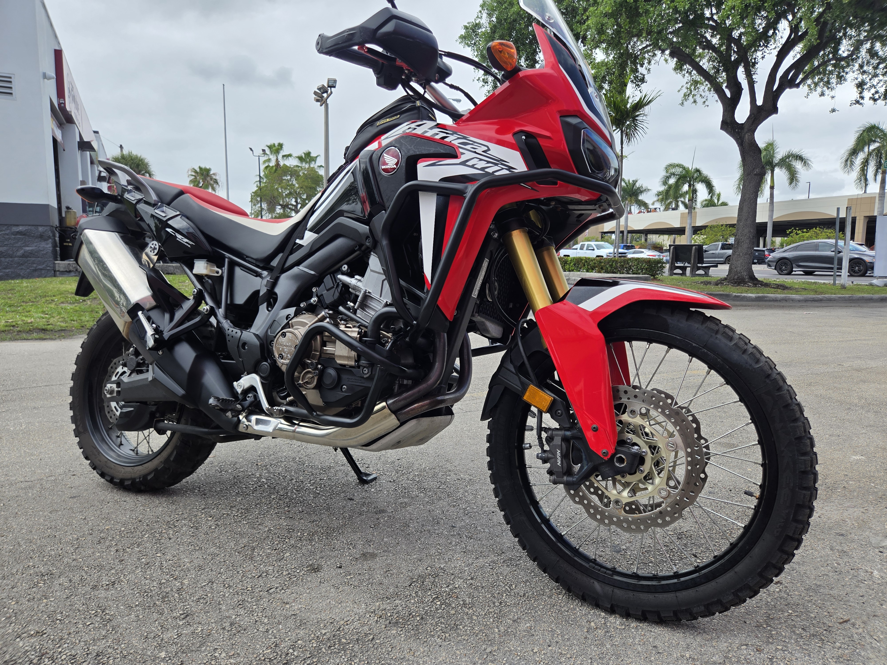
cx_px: 444
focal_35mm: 23
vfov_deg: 58.9
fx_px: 589
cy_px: 332
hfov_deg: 73.9
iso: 25
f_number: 1.8
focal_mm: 5.4
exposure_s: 1/1036
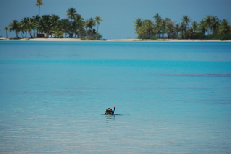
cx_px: 116
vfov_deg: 3.7
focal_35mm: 375
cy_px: 77
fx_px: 2405
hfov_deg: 5.5
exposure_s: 1/1250
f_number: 6.3
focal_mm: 250
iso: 200
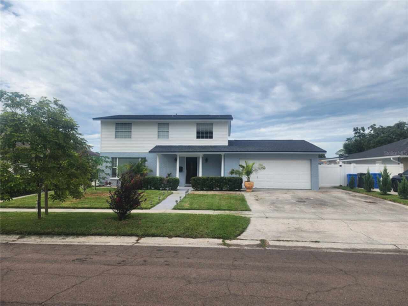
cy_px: 153
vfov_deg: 58.9
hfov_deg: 73.9
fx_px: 271
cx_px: 204
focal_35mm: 23
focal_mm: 6.4
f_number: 1.8
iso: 12
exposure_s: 1/1036
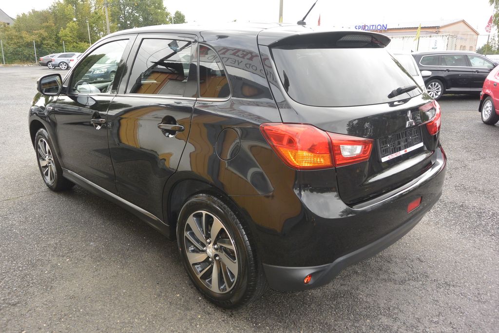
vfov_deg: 47.9
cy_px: 166
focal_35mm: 27
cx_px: 250
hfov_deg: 67.4
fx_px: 374
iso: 160
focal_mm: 10
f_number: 4.5
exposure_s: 1/250
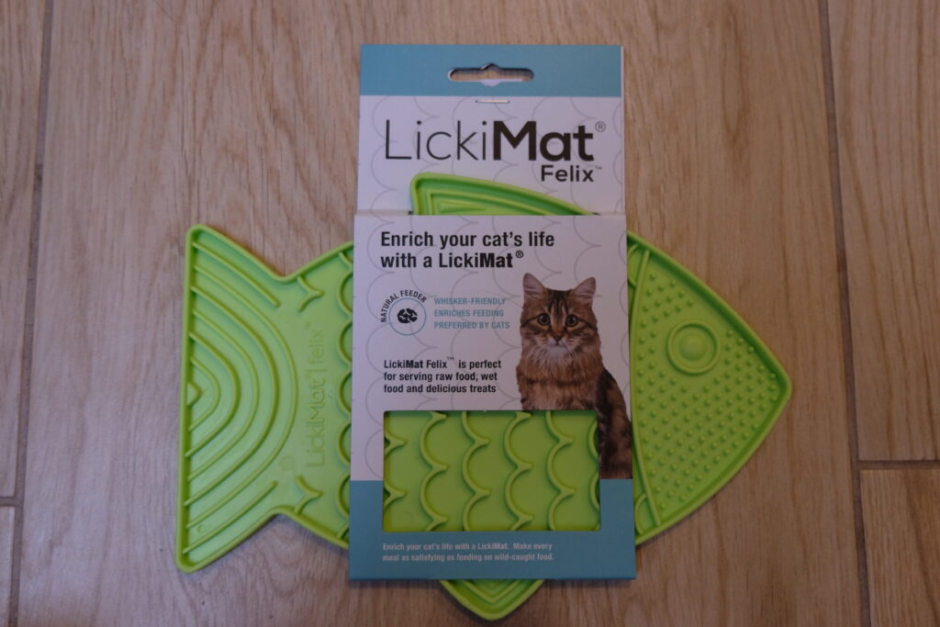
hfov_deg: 63.7
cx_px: 470
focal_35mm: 29
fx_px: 757
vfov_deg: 45.0
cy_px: 314
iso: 800
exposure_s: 1/140
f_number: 2.8
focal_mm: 19.6
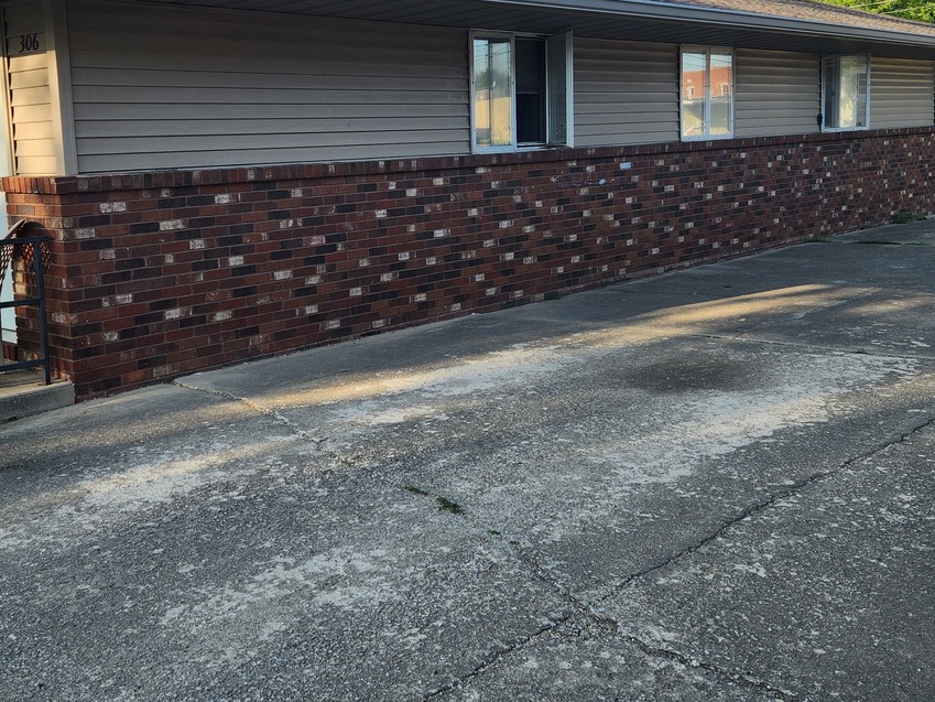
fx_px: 1054
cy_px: 268
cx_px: 434
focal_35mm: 39
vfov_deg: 36.6
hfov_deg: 47.8
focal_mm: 5.4
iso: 20
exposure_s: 1/525
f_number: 1.8
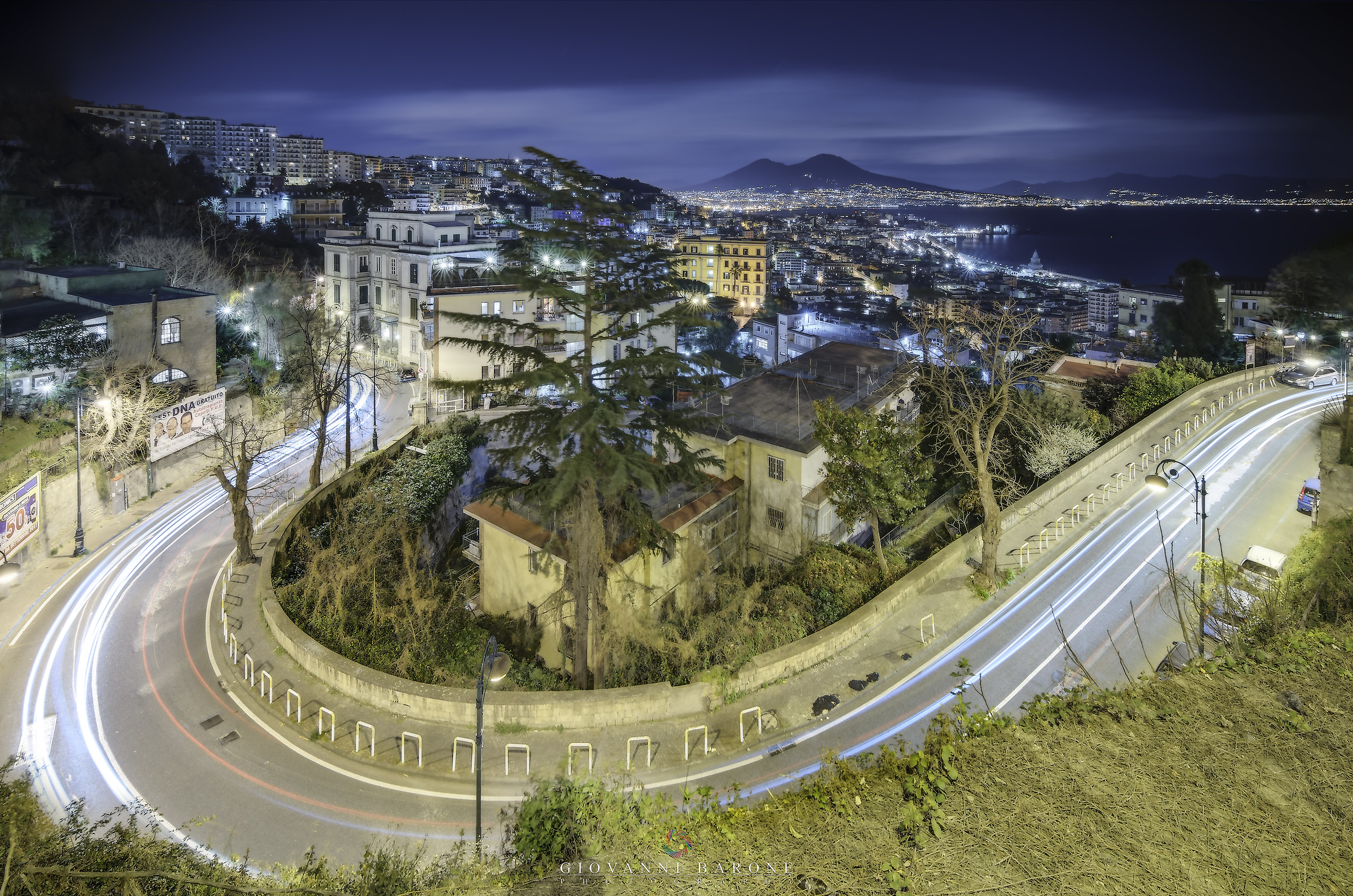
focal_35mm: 16
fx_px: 619
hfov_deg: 95.1
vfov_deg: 71.8
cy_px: 448
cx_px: 676
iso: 100
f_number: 8
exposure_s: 15
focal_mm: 11
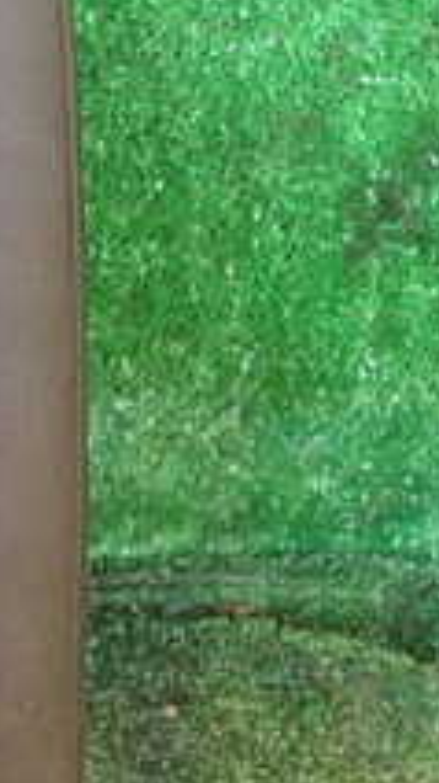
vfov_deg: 27.5
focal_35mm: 77
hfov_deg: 13.8
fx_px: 1596
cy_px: 410
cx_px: -380
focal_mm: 4.5
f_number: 2
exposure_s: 1/30
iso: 250
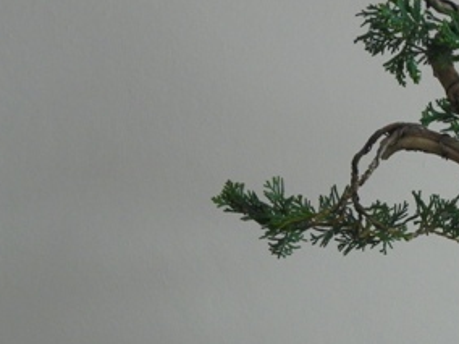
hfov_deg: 25.7
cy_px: 245
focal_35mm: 72
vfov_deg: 20.3
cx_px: 454
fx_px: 955
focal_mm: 5.7
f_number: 2.8
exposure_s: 1/30
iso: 160
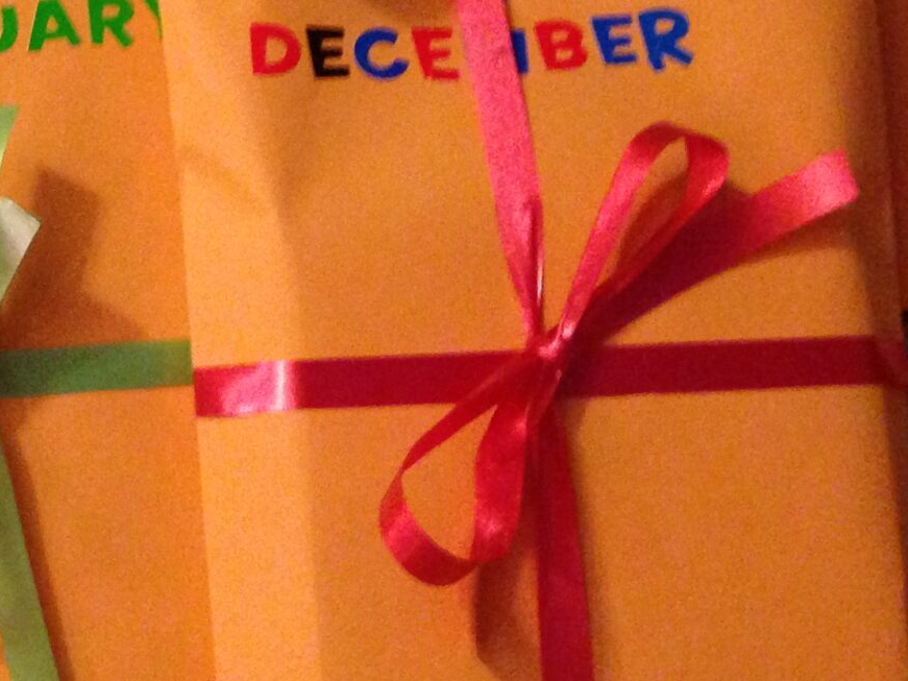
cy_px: 50
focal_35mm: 97
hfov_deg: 18.9
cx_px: -252
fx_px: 2544
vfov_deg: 15.1
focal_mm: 4.13
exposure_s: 1/15
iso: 400
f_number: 2.4
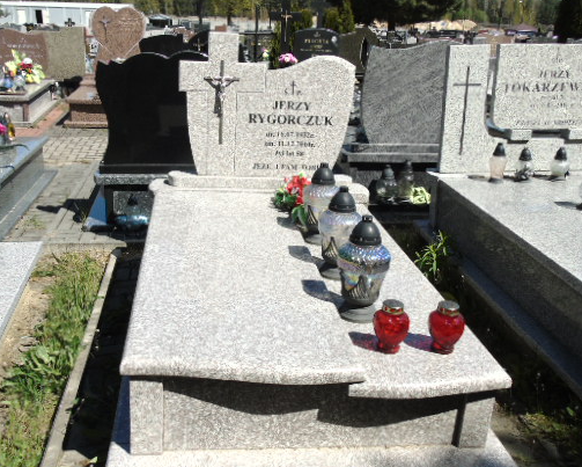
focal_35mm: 36
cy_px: 253
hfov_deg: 50.2
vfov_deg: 41.2
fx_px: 620
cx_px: 274
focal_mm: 5.2
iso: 80
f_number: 3.6
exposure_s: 1/1000
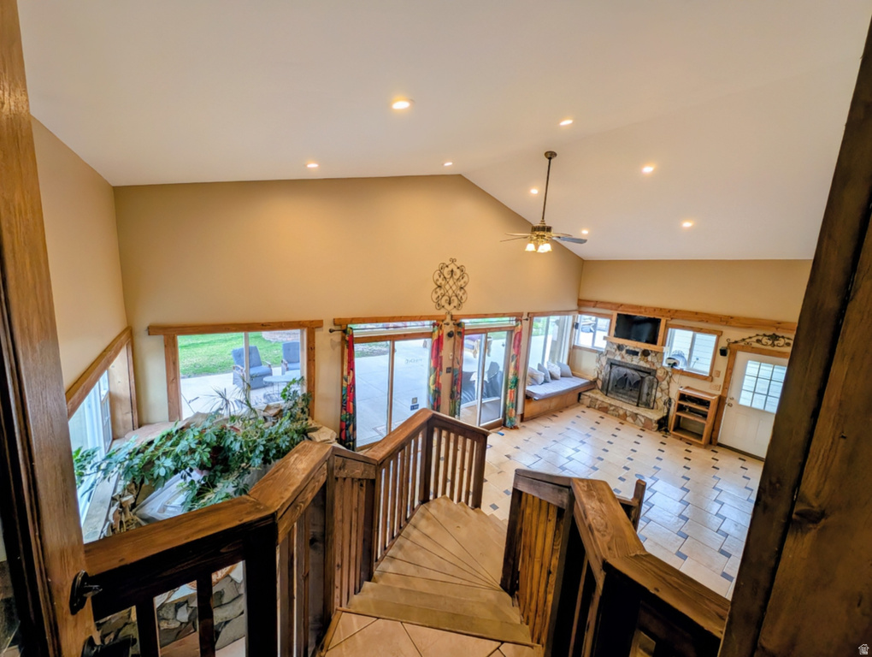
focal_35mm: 12
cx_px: 436
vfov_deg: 94.6
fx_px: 303
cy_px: 328
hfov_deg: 110.5
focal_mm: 2.23
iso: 61
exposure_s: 1/60
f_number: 1.95
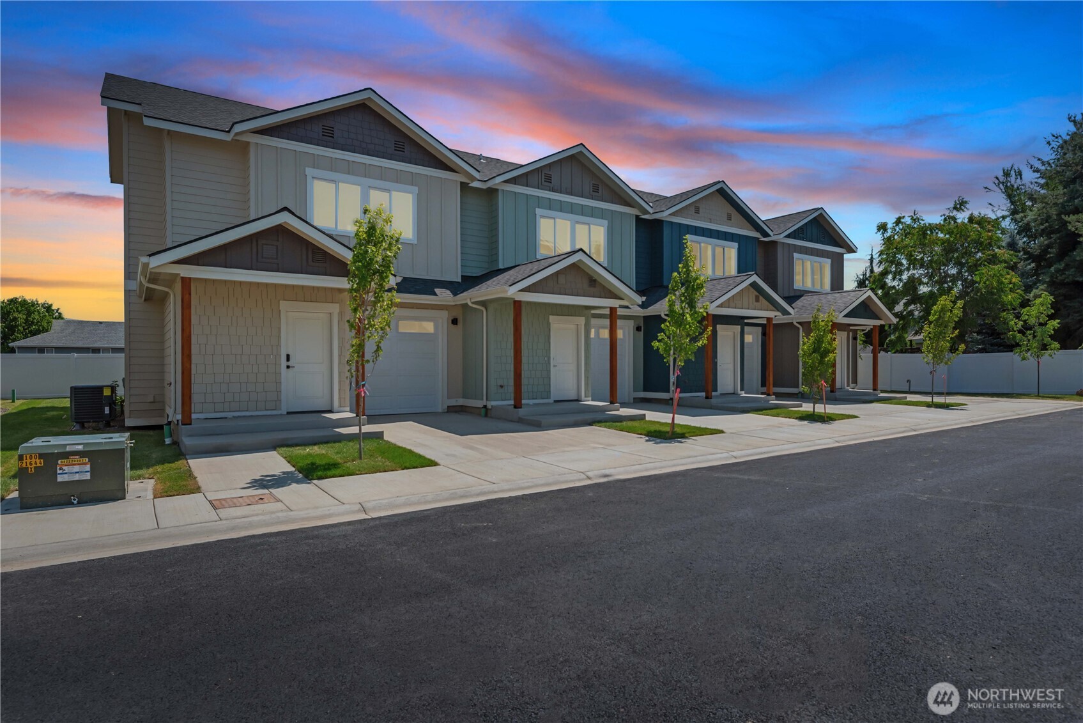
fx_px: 572
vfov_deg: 64.6
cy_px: 362
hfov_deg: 86.9
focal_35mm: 19
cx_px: 542
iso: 100
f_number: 7.1
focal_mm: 19
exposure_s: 1/2500
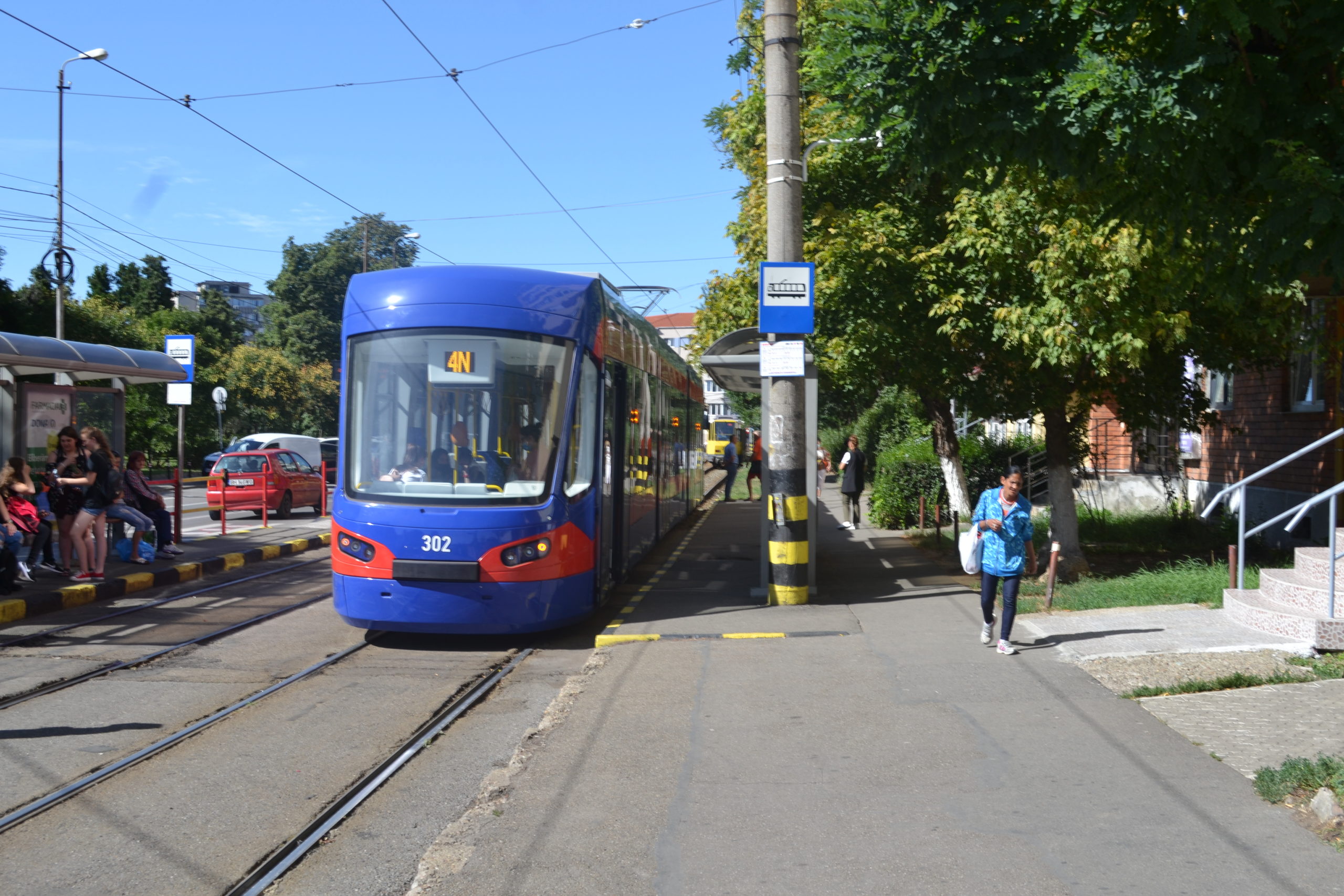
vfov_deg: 34.2
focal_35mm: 39
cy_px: 448
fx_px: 1456
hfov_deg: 49.6
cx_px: 672
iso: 100
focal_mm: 26
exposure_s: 1/200
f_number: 7.1
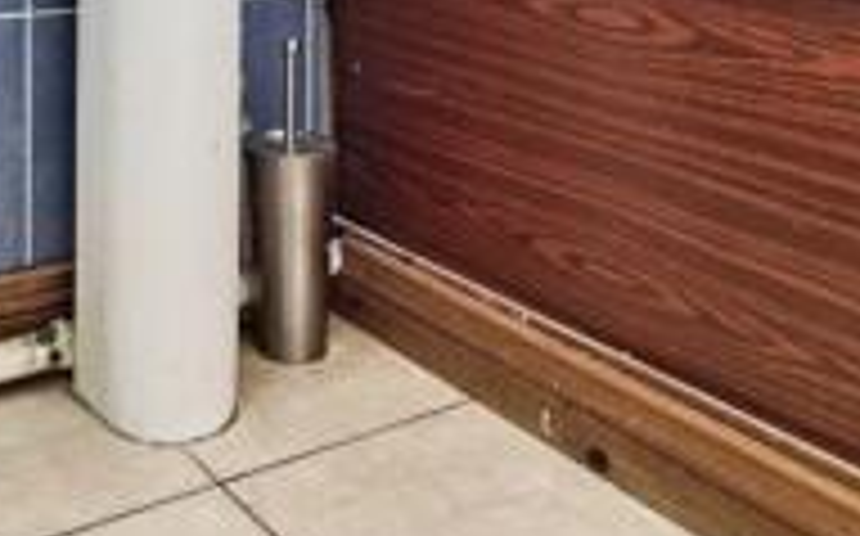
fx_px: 1147
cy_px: -182
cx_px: 178
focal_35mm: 49
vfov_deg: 23.0
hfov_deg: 39.5
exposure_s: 1/25
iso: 400
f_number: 8
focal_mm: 14
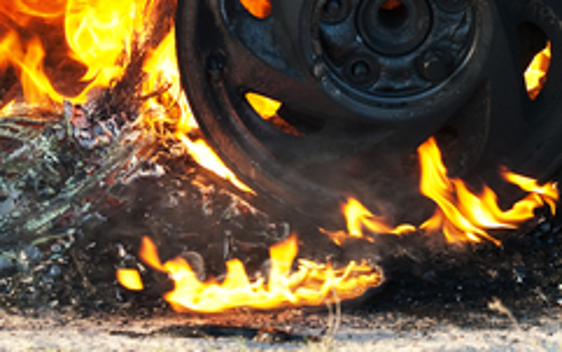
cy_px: -36
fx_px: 5105
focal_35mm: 333
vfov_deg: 3.9
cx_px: 406
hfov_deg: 6.3
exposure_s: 1/160
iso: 200
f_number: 4
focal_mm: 105
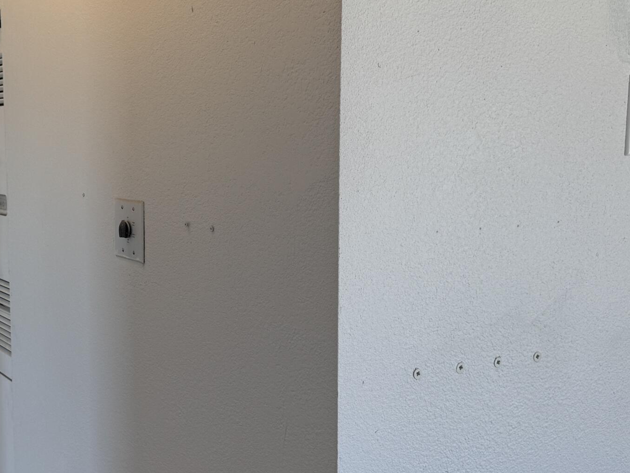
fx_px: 965
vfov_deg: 27.5
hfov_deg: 34.8
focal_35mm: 53
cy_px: 230
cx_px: 110
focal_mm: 6.76
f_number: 1.78
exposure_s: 1/220
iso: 80
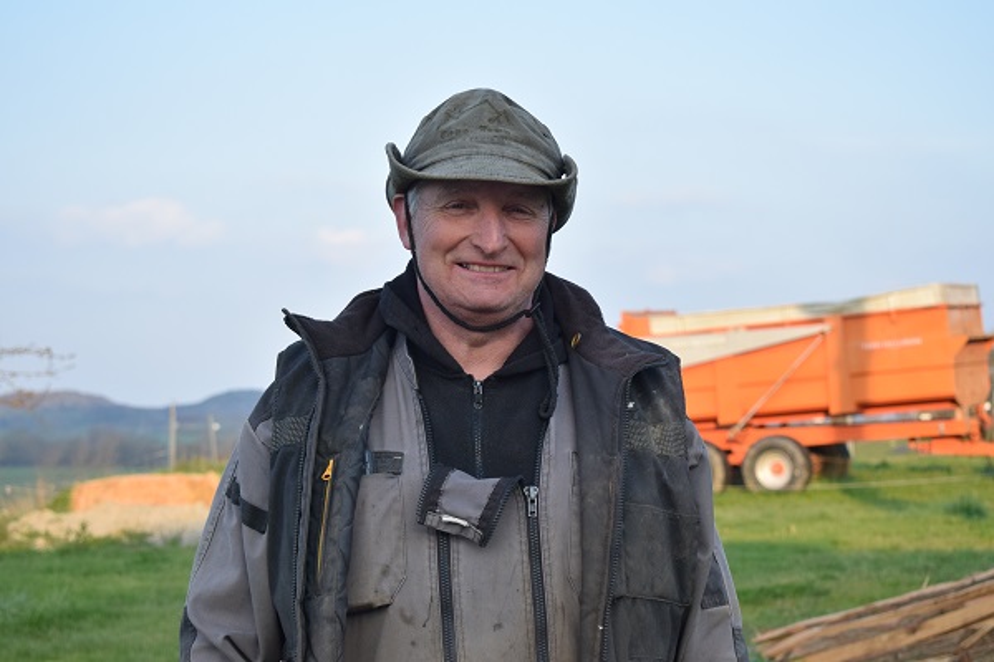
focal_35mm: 82
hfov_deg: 24.6
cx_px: 497
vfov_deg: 16.6
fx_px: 2278
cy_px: 331
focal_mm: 55
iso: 800
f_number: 5.6
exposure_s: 1/800
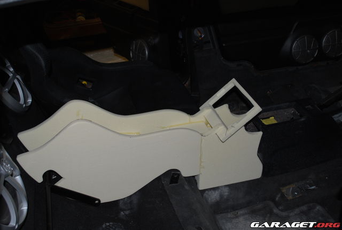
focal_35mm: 39
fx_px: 371
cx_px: 171
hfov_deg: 49.4
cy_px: 115
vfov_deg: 34.4
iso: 200
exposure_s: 1/60
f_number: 4.5
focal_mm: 26
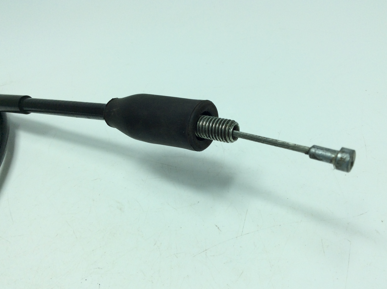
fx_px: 368
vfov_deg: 42.8
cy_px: 145
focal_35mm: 33
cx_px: 197
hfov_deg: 55.4
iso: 32
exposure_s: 1/596
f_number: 2.4
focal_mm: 3.3
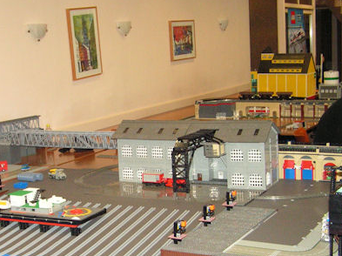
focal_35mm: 66
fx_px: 651
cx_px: 128
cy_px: 148
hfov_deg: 29.3
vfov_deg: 22.2
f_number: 2.8
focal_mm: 6.3
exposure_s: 1/40
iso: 200
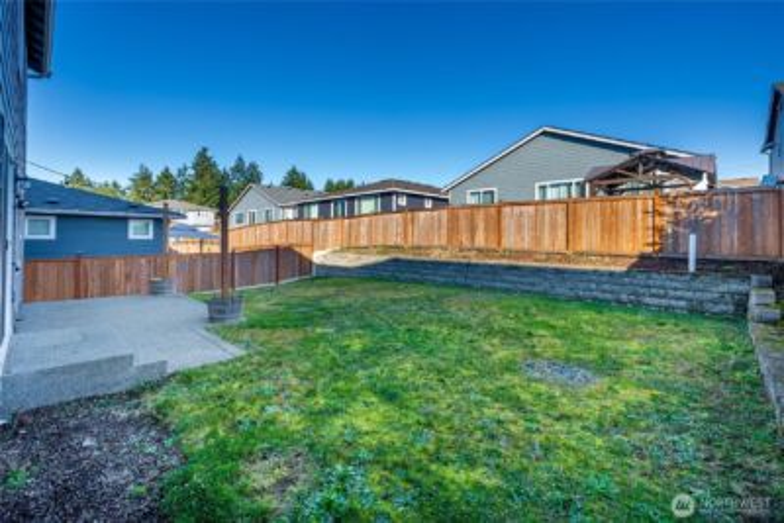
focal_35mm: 15
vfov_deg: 77.4
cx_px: 392
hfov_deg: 100.4
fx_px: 327
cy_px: 262
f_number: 7.1
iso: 80
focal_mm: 15
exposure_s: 1/80
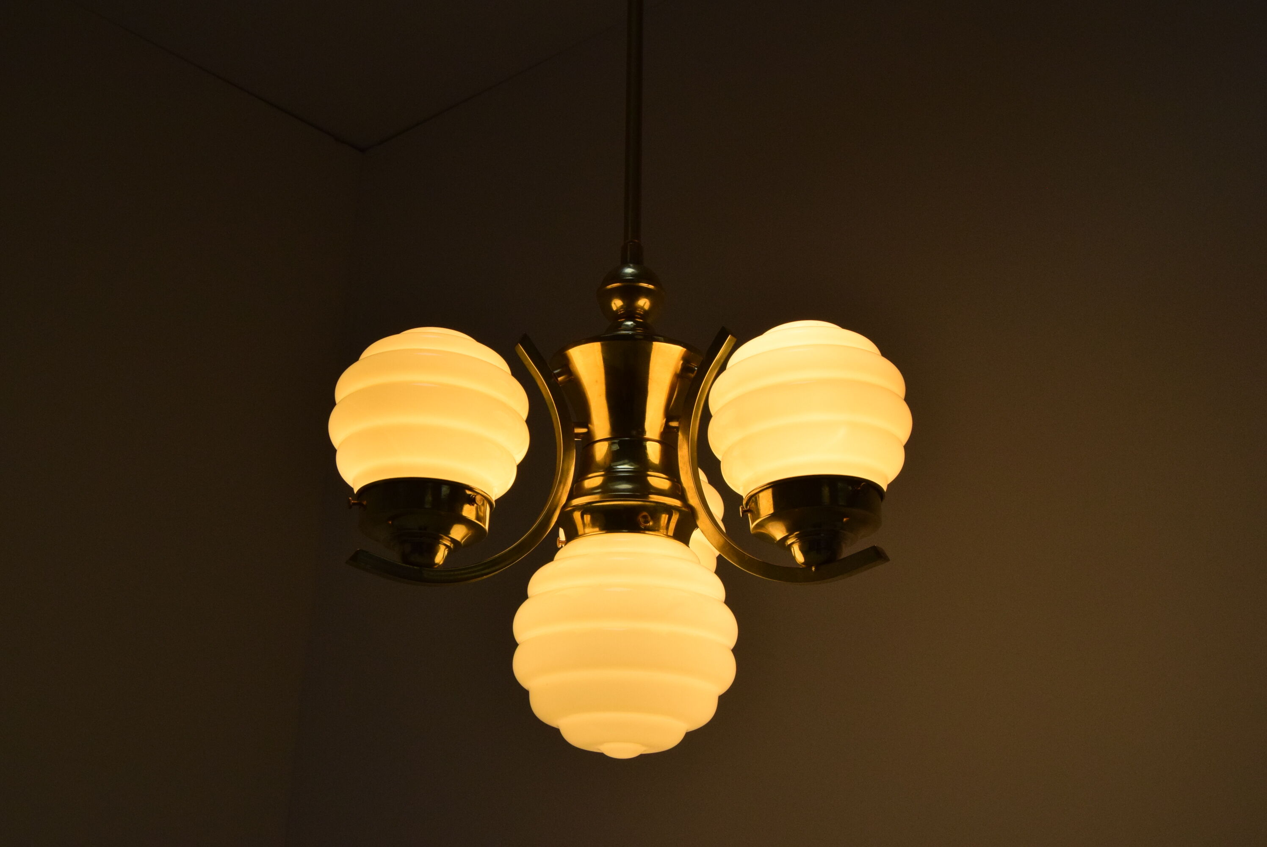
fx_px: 1374
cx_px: 634
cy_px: 424
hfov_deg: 49.5
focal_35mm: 39
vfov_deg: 34.3
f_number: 11
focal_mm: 26
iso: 1600
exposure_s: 1/500
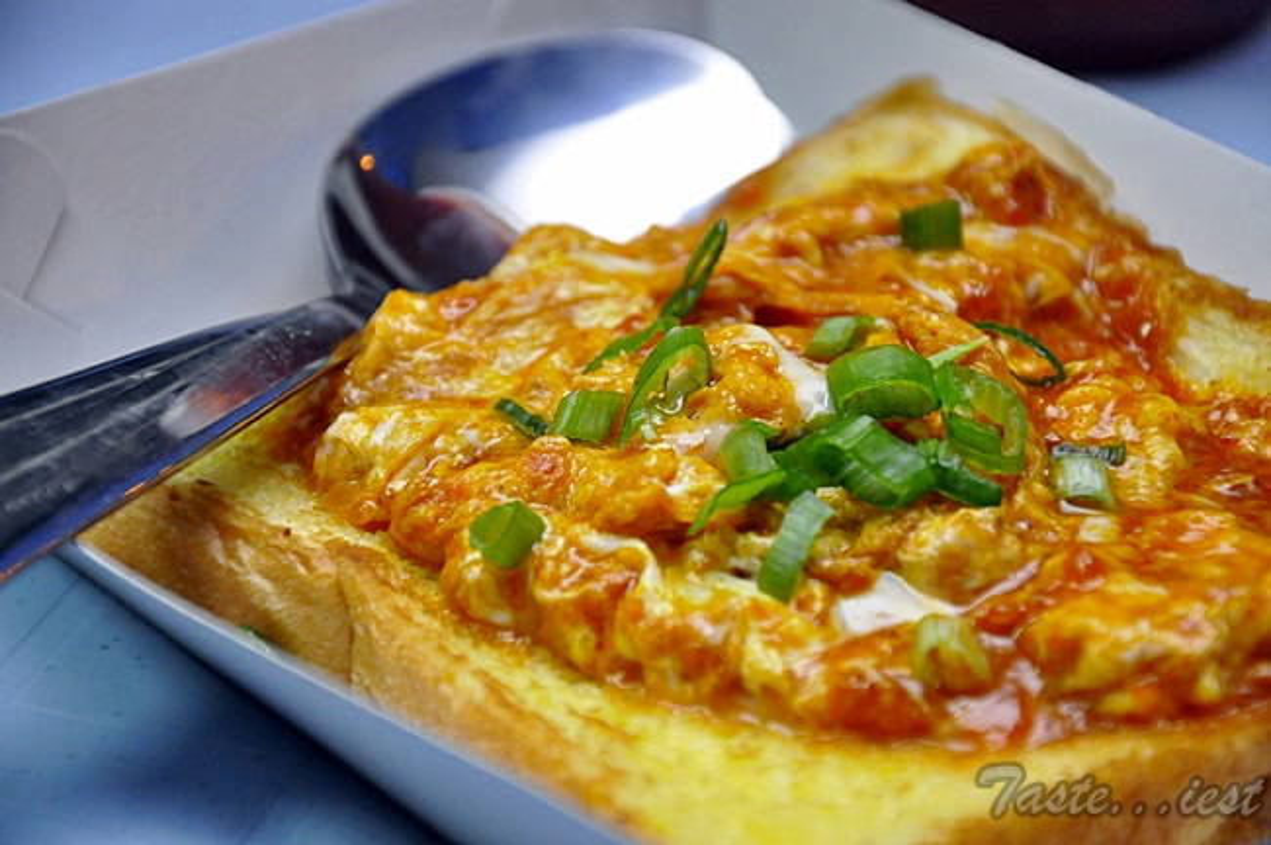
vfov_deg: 8.7
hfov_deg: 13.1
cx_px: 636
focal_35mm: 158
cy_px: 422
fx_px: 5555
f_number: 5.6
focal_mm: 105
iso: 2500
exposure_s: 1/60
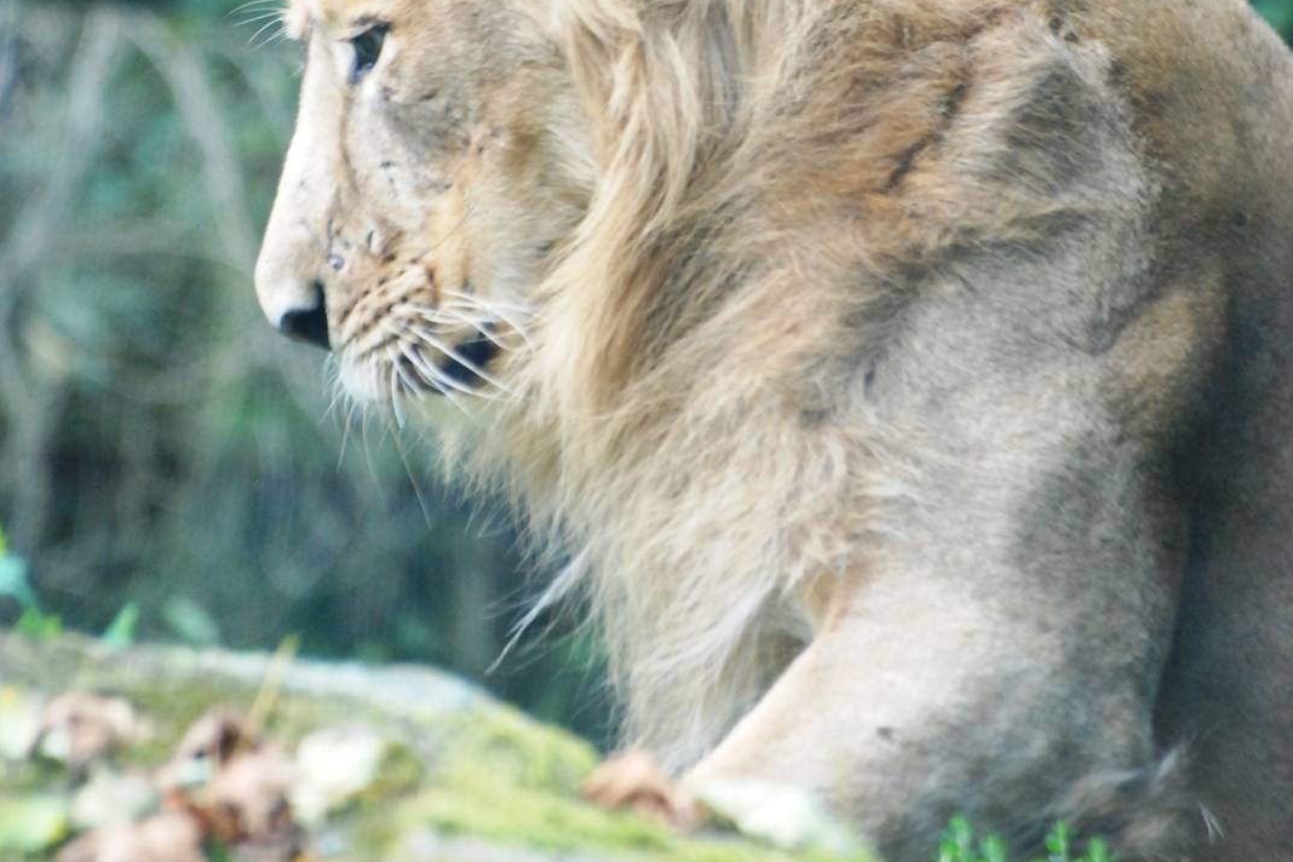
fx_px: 24242
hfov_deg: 3.1
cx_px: 647
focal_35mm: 675
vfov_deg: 2.0
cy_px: 142
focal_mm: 300
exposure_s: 1/160
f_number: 6.3
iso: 1000
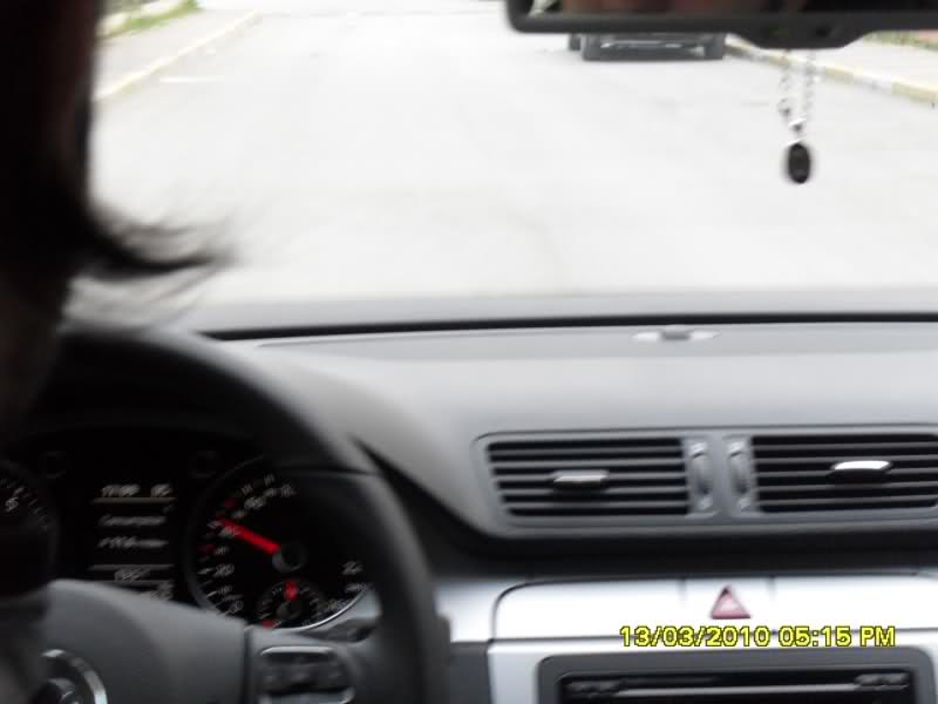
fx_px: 2493
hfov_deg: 21.3
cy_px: 352
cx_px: 469
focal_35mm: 92
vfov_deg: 16.1
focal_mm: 15.3
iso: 200
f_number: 4.4
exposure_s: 1/45
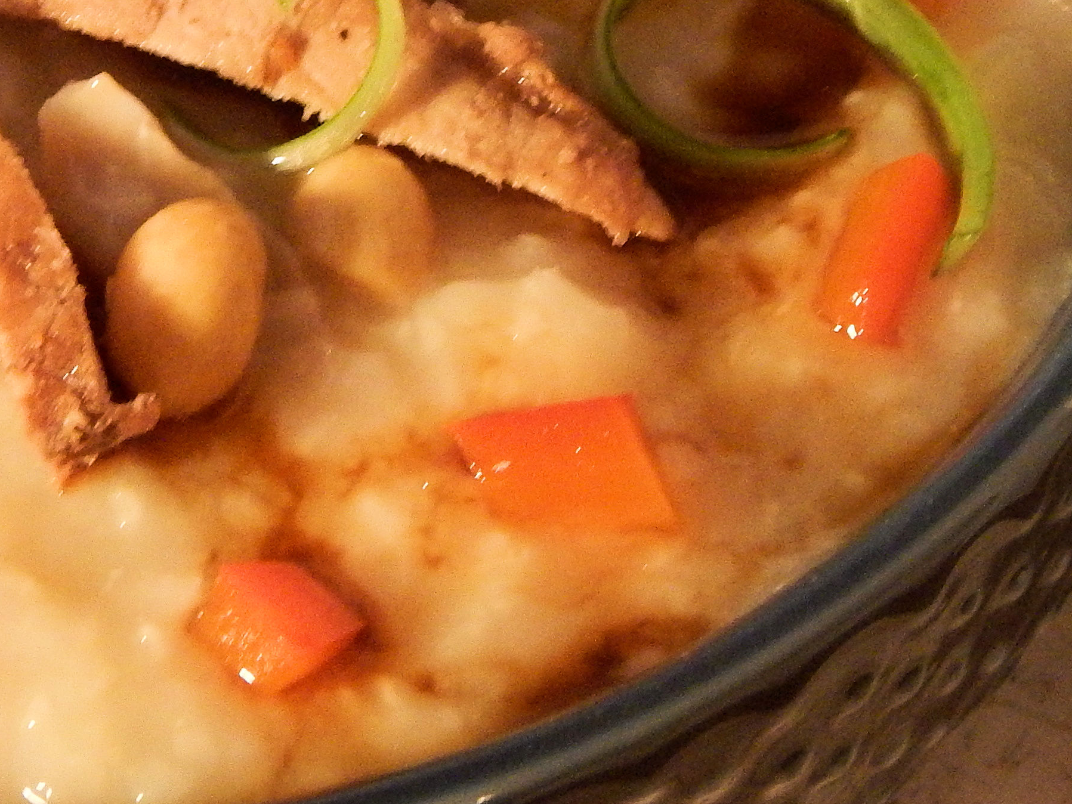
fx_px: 7464
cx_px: 398
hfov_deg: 8.2
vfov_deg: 6.1
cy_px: -24
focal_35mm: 241
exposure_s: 1/15
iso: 560
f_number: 4.4
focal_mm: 16.6
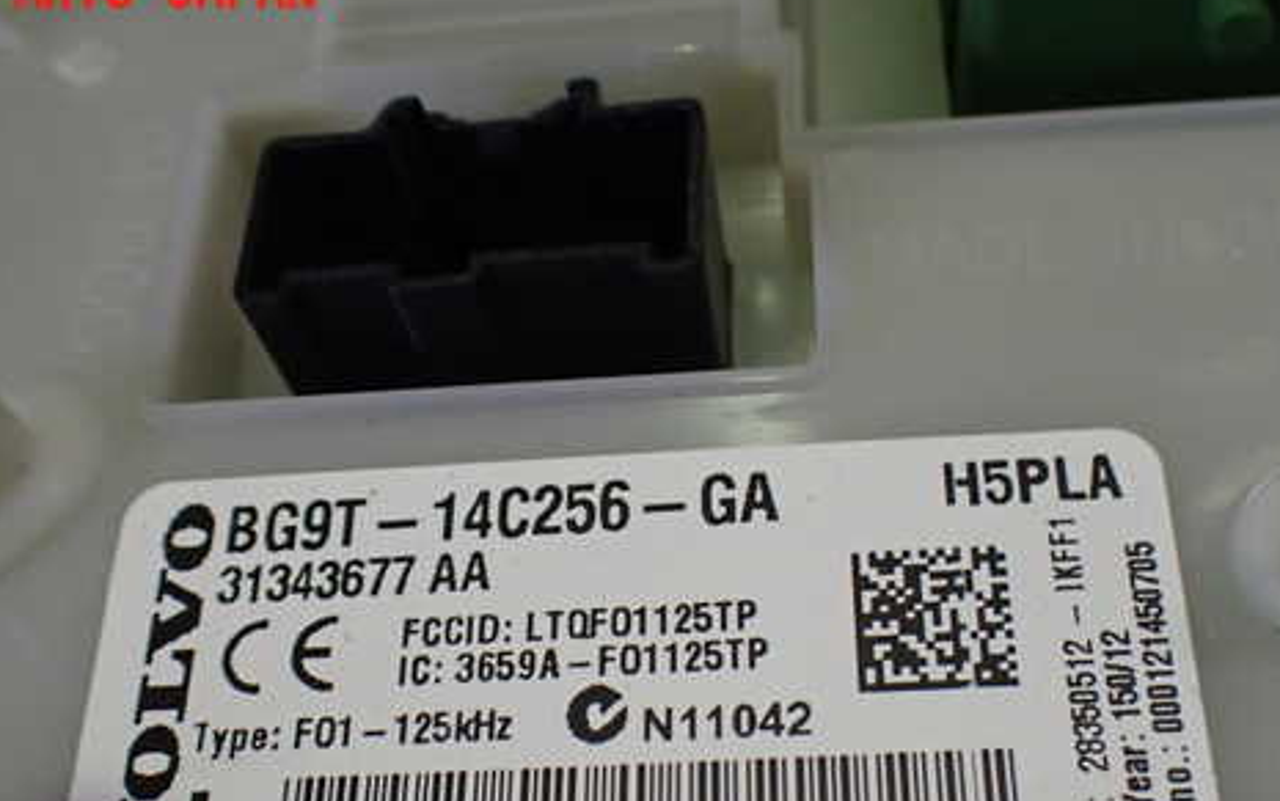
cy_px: 575
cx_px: 641
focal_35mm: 41
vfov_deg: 30.9
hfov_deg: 48.2
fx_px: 1431
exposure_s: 1/125
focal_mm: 5.4
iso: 500
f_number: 2.3
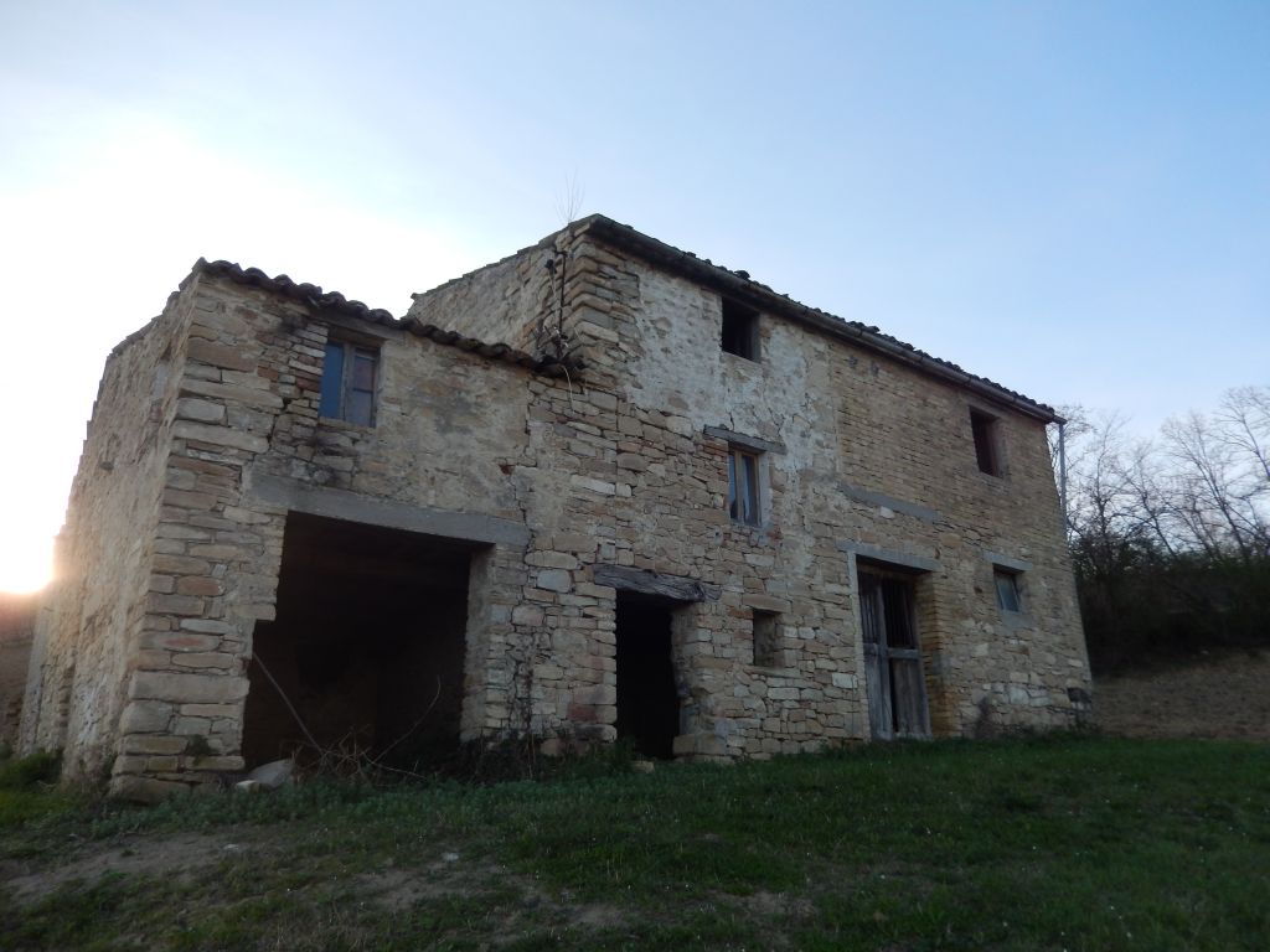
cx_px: 635
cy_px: 476
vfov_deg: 54.9
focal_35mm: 25
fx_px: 917
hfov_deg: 69.4
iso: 125
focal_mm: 4.5
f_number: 3.4
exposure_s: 1/400
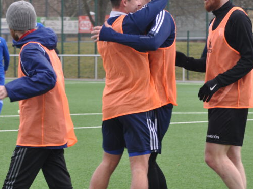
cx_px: 129
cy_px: 119
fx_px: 1630
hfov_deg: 8.9
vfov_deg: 6.7
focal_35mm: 223
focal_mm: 75
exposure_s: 1/125
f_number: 4.5
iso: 400
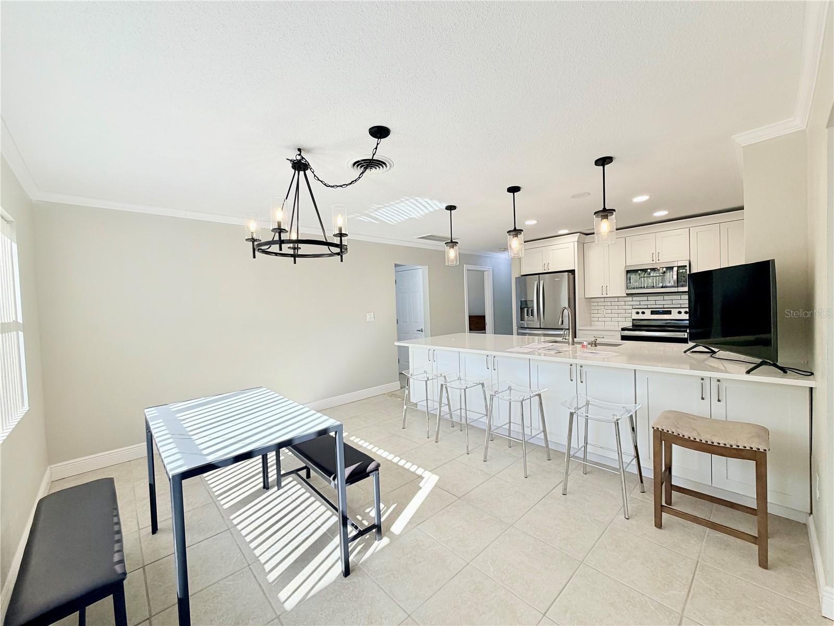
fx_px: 337
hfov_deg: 102.1
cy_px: 313
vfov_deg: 85.7
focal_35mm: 14
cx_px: 417
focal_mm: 2.22
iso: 64
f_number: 2.2
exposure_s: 1/120
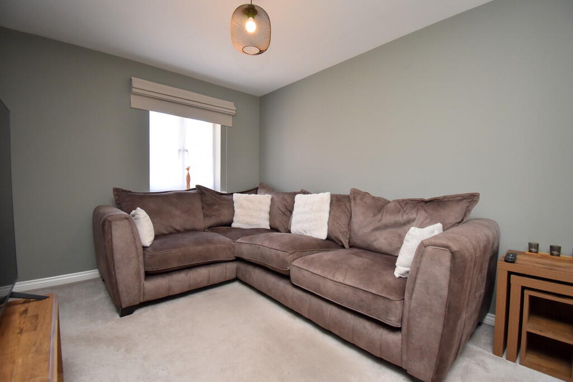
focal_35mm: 15
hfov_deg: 100.4
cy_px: 191
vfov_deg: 77.3
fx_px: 239
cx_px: 286
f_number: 4.5
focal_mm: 10
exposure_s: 1/125
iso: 1100
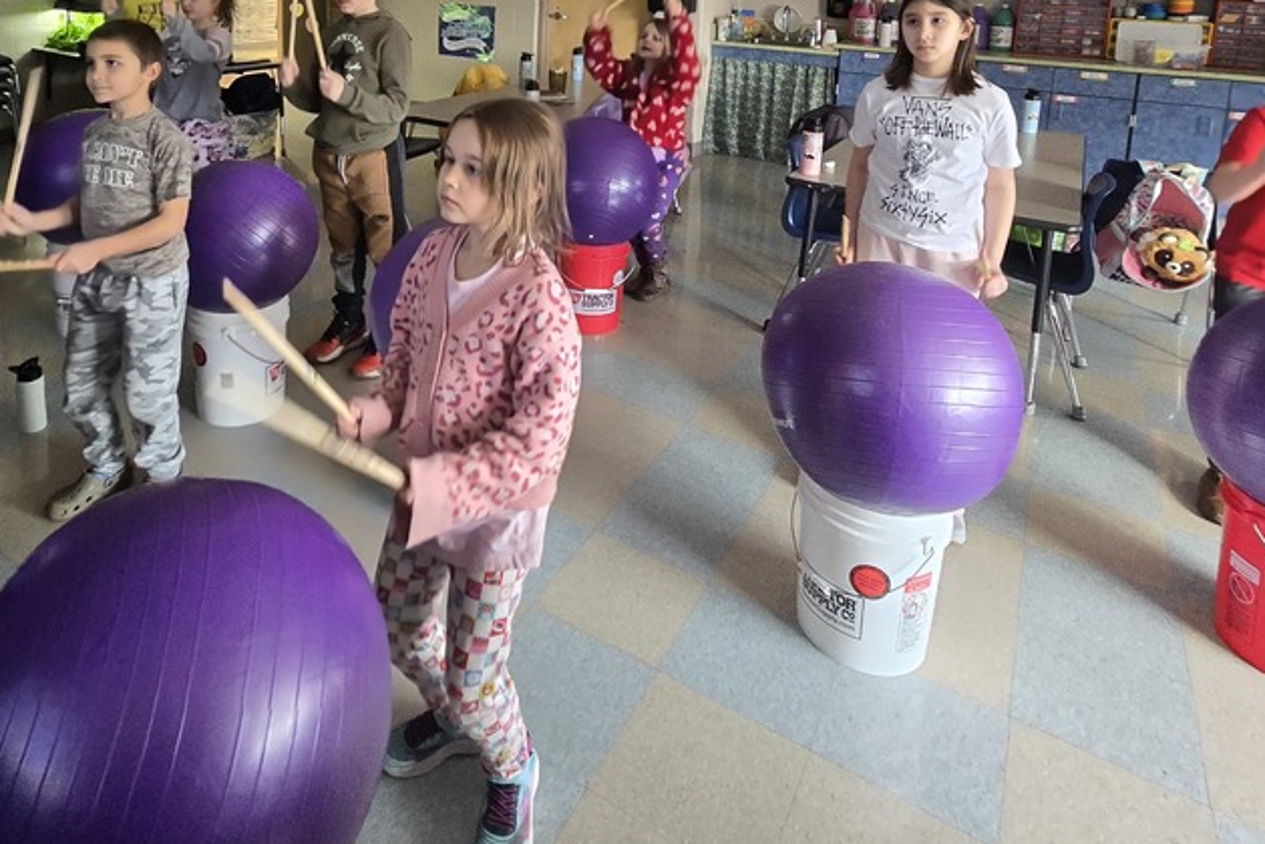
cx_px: 503
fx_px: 773
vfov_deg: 51.2
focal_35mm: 22
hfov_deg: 77.6
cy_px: 96
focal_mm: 2.2
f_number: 2.2
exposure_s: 1/60
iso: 500
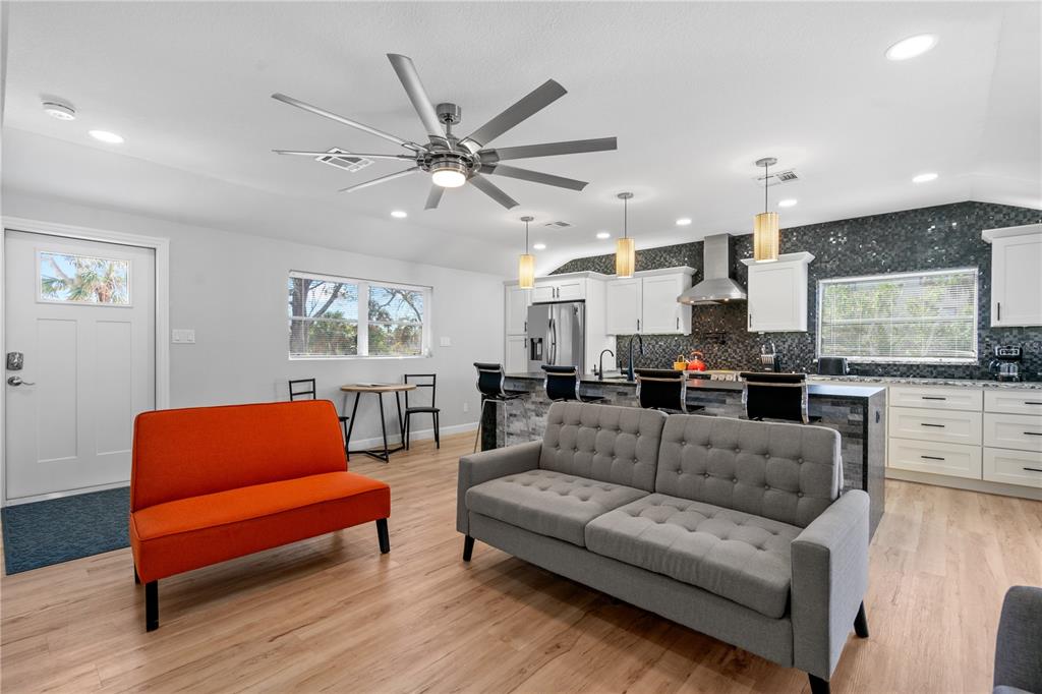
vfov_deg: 73.7
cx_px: 521
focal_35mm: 16
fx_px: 463
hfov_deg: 96.8
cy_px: 347
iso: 400
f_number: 8
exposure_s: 1/20
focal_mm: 16
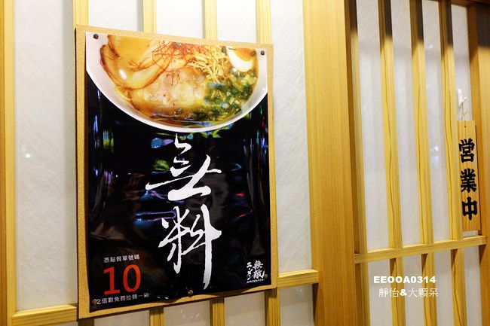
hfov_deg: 73.8
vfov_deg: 53.1
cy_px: 163
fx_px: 327
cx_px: 245
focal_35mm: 24
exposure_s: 1/30
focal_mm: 8.8
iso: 400
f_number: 1.8
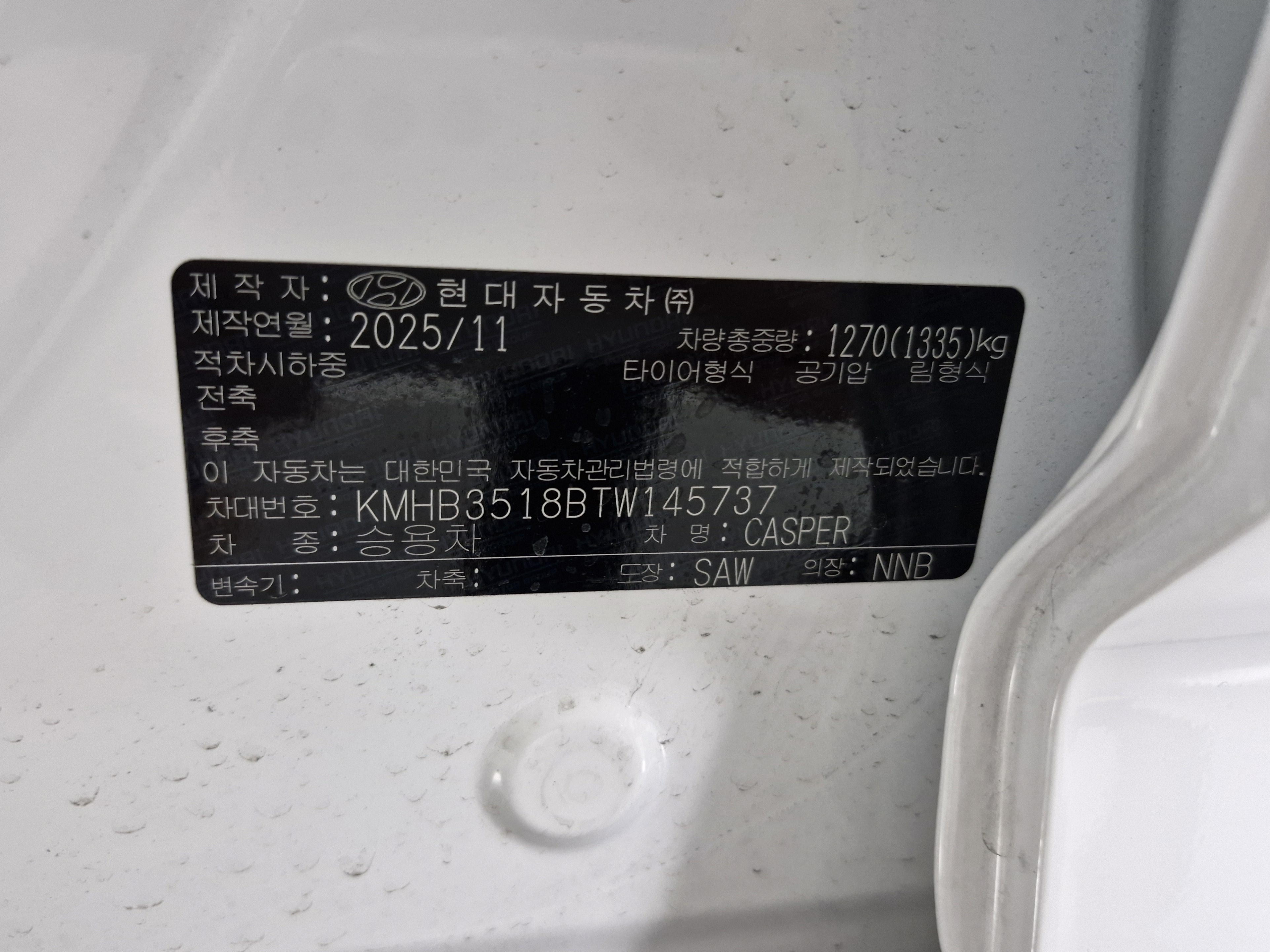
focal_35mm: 24
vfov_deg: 56.8
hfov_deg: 71.6
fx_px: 881
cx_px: 609
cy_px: 481
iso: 800
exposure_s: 1/60
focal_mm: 5.54
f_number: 1.8
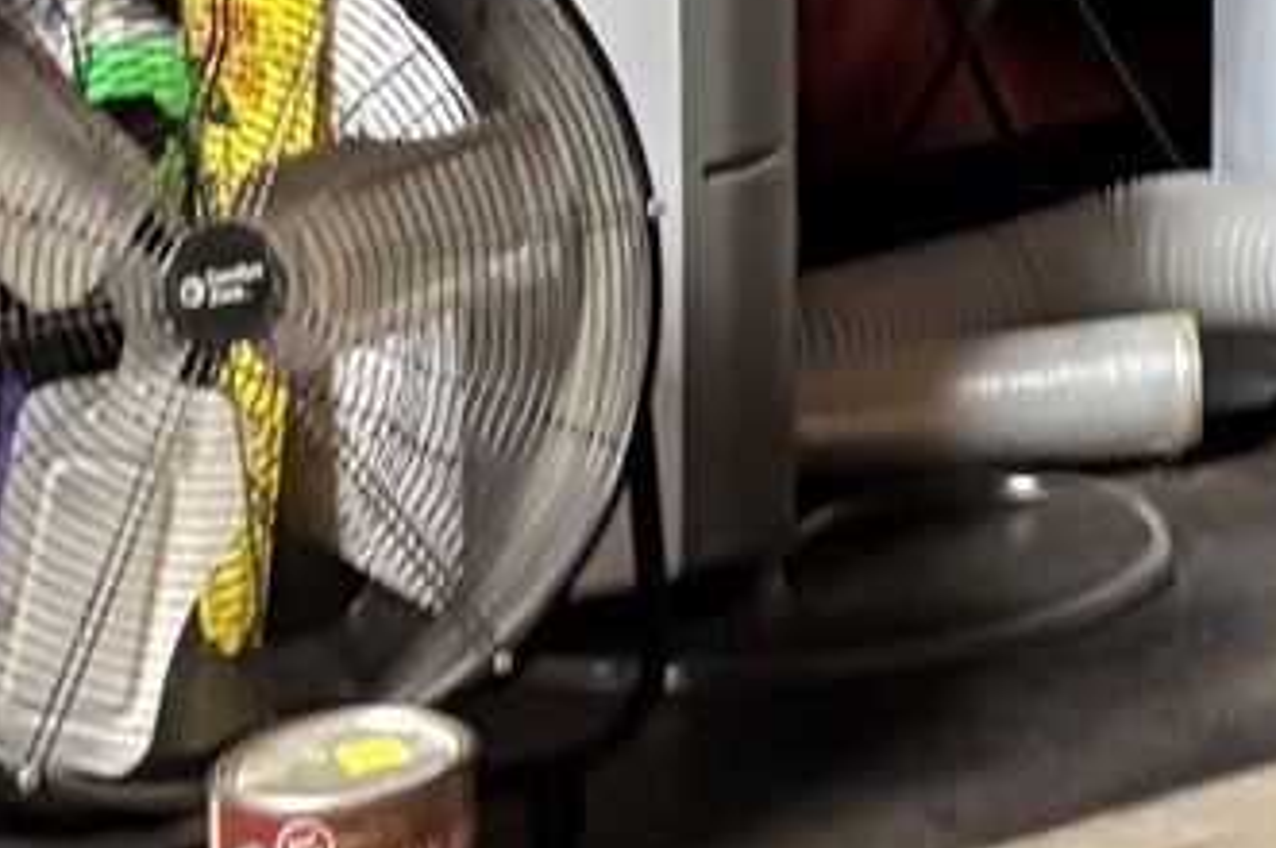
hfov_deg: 12.2
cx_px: 2190
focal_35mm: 157
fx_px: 5559
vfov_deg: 7.9
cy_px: -1357
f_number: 1.6
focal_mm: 5.96
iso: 500
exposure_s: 1/30
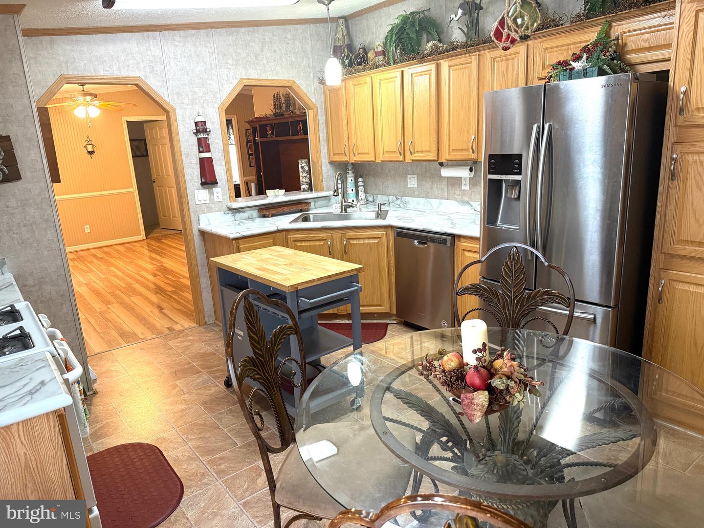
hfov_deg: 71.6
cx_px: 352
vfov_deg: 56.8
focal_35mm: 24
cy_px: 264
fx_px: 488
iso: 400
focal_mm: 6.76
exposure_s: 1/60
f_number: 1.78
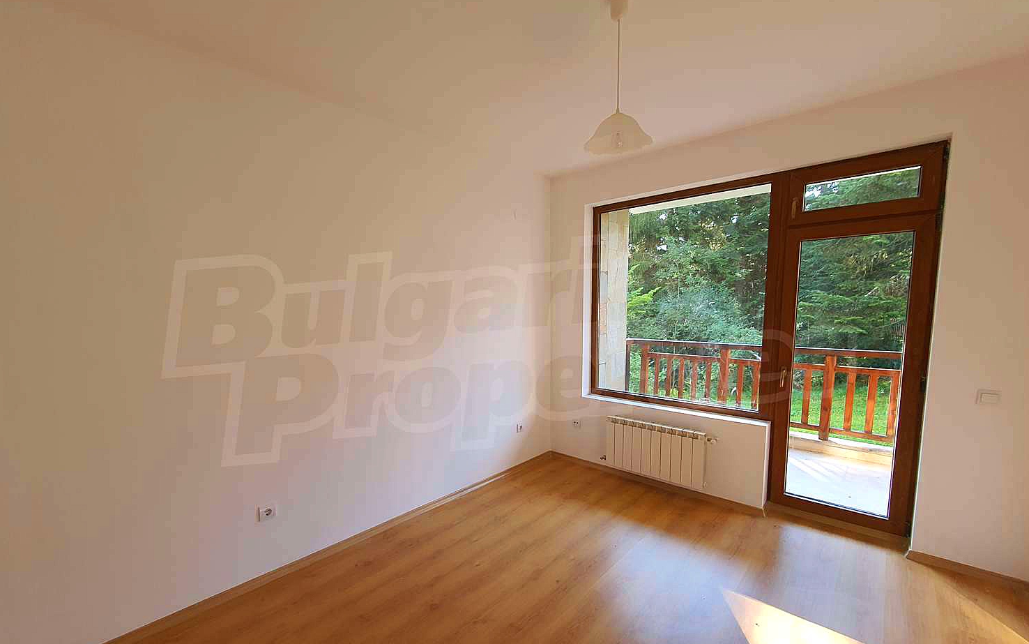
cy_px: 350
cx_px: 510
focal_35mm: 14
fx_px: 393
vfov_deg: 78.5
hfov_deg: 105.3
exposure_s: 1/50
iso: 64
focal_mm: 1.8
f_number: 2.2
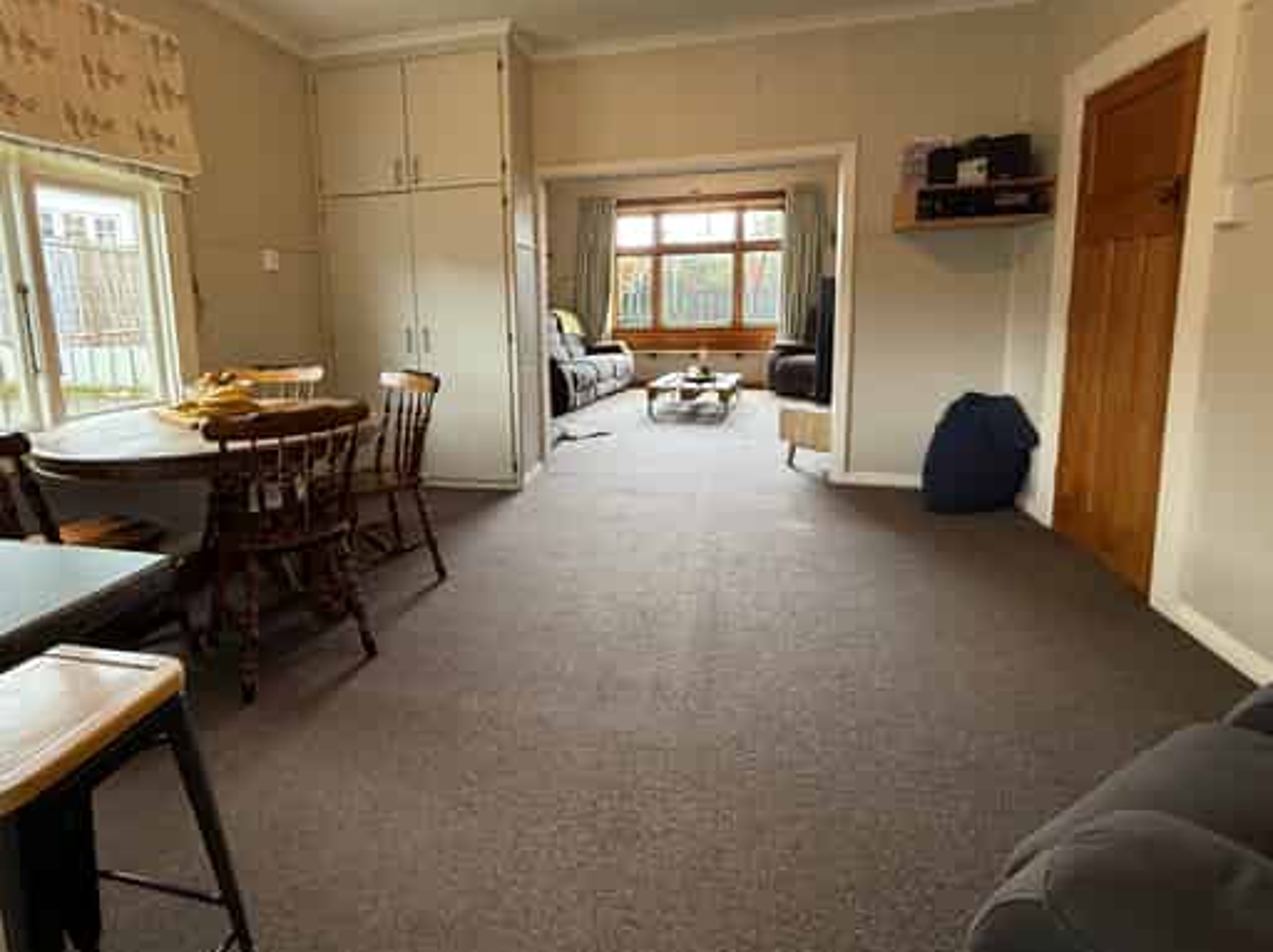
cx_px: 559
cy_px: 389
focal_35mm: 18
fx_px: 661
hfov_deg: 87.4
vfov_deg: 70.9
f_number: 2.2
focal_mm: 2.22
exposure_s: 1/50
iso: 160
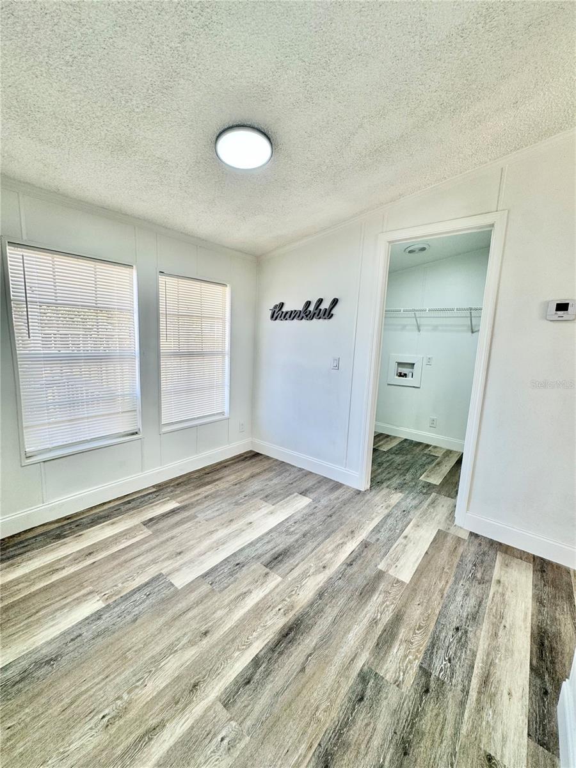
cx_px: 288
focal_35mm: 14
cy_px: 384
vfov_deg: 102.1
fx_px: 311
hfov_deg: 85.7
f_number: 2.2
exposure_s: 1/120
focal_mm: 2.22
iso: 64
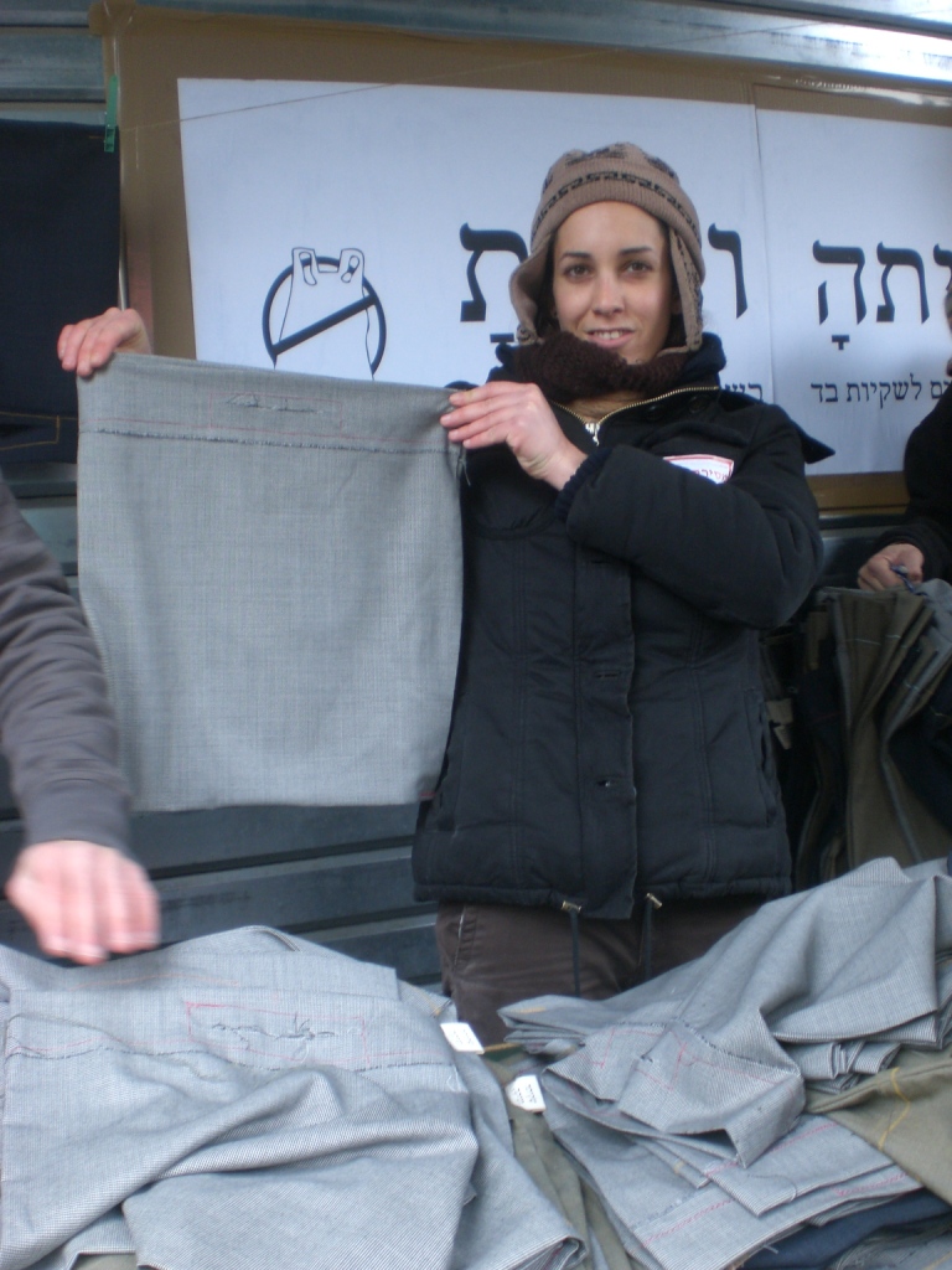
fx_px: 1393
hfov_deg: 37.7
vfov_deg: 49.0
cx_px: 476
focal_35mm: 38
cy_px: 635
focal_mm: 6.3
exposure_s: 1/80
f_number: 3.1
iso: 100
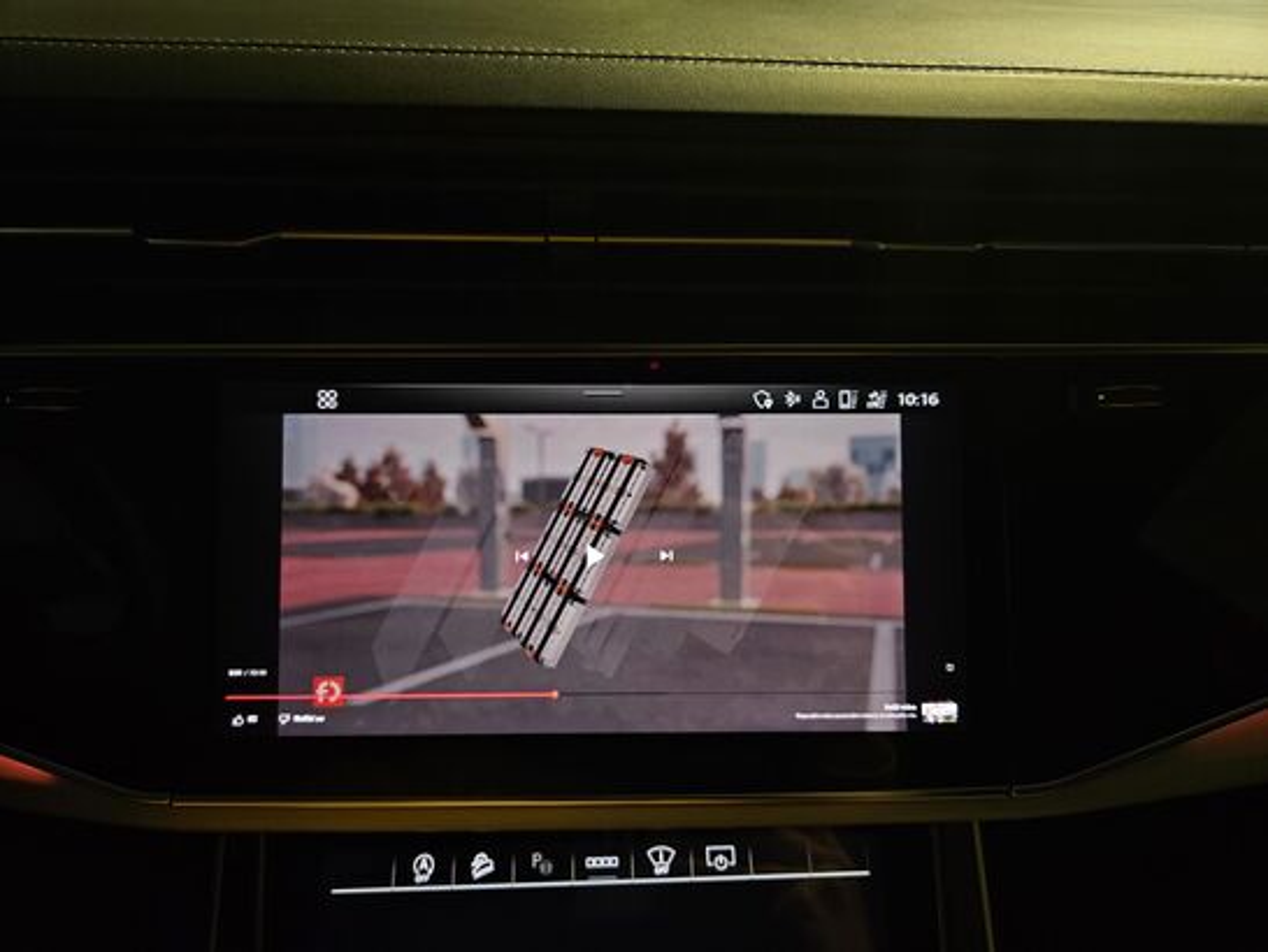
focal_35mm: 23
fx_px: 843
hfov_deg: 73.9
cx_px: 634
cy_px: 476
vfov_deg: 58.9
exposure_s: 1/51
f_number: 1.8
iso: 320
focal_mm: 5.4
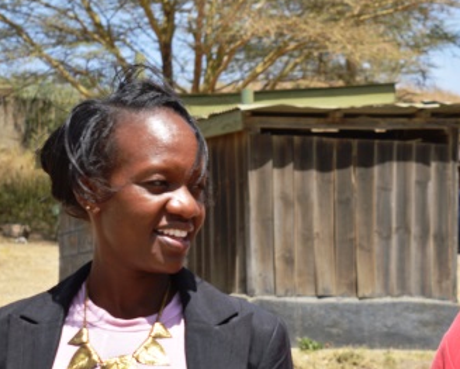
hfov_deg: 13.5
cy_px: 258
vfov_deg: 10.9
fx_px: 1932
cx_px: 364
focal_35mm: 142
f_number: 5.6
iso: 100
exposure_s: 1/400
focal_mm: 55
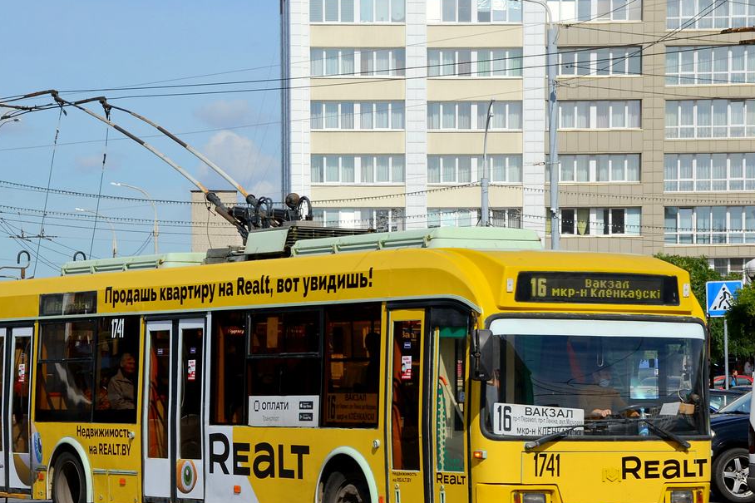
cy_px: 326
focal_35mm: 119
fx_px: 2495
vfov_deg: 11.5
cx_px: 334
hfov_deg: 17.2
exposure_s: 1/400
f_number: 11
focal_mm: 60
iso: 100
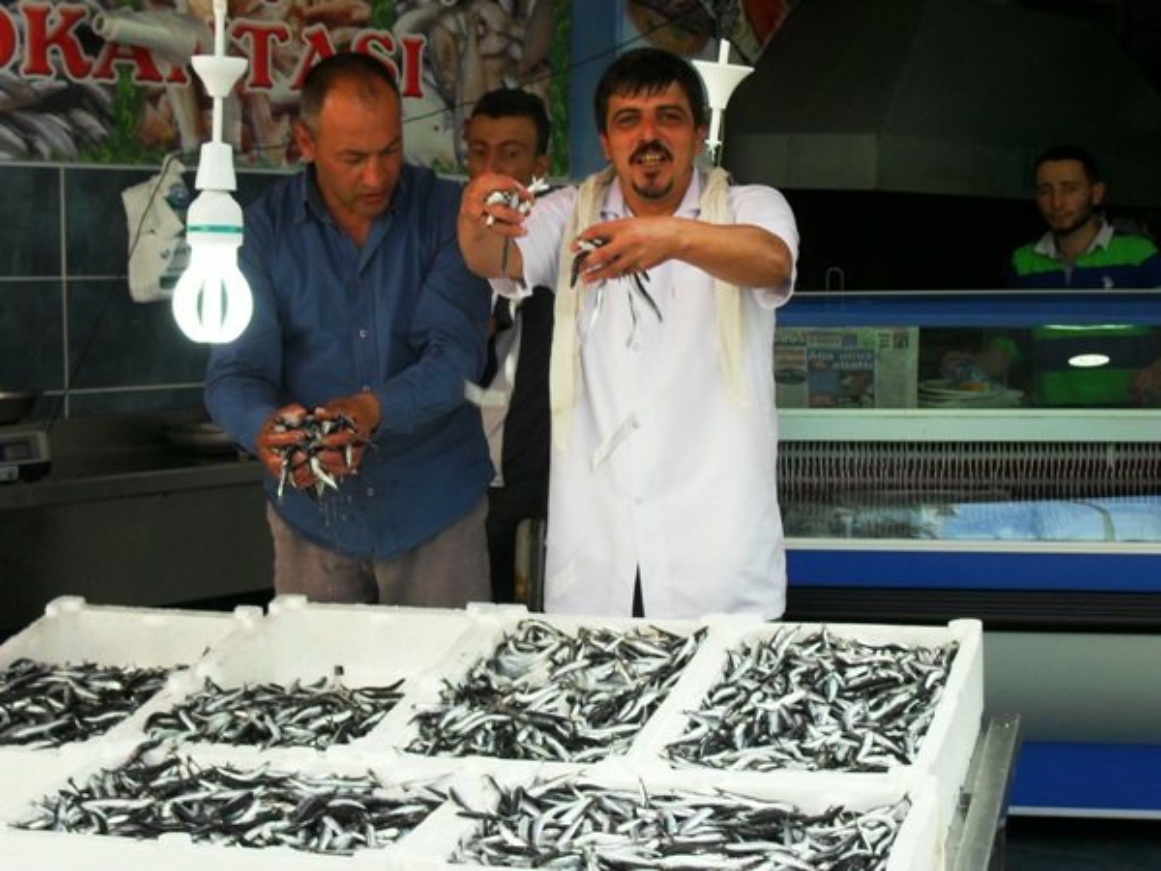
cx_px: 580
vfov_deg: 22.3
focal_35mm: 66
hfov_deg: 29.4
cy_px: 436
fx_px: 2214
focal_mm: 11.7
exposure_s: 1/125
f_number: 4.6
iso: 100
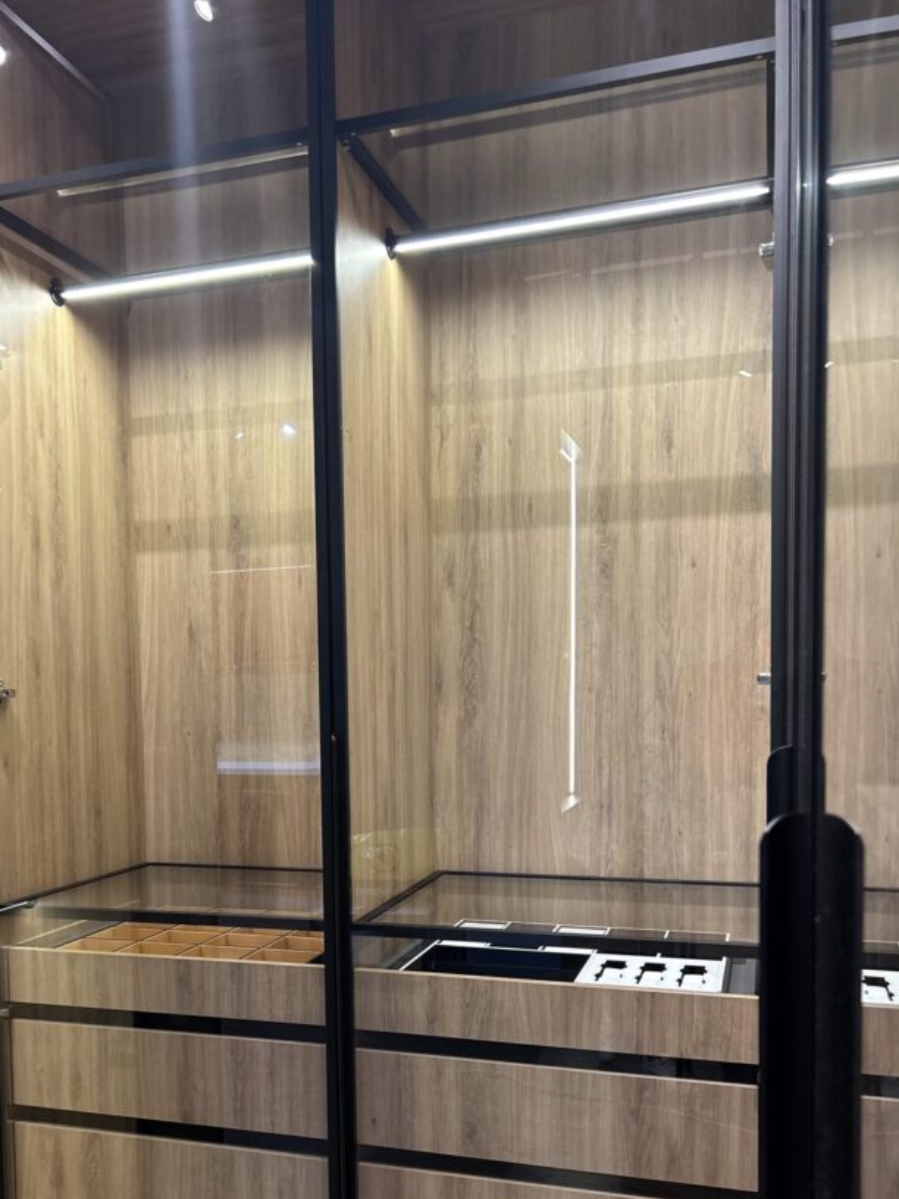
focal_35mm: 34
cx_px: 350
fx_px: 1177
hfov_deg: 41.6
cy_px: 762
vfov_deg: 53.3
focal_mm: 5.7
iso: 250
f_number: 1.5
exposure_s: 1/50
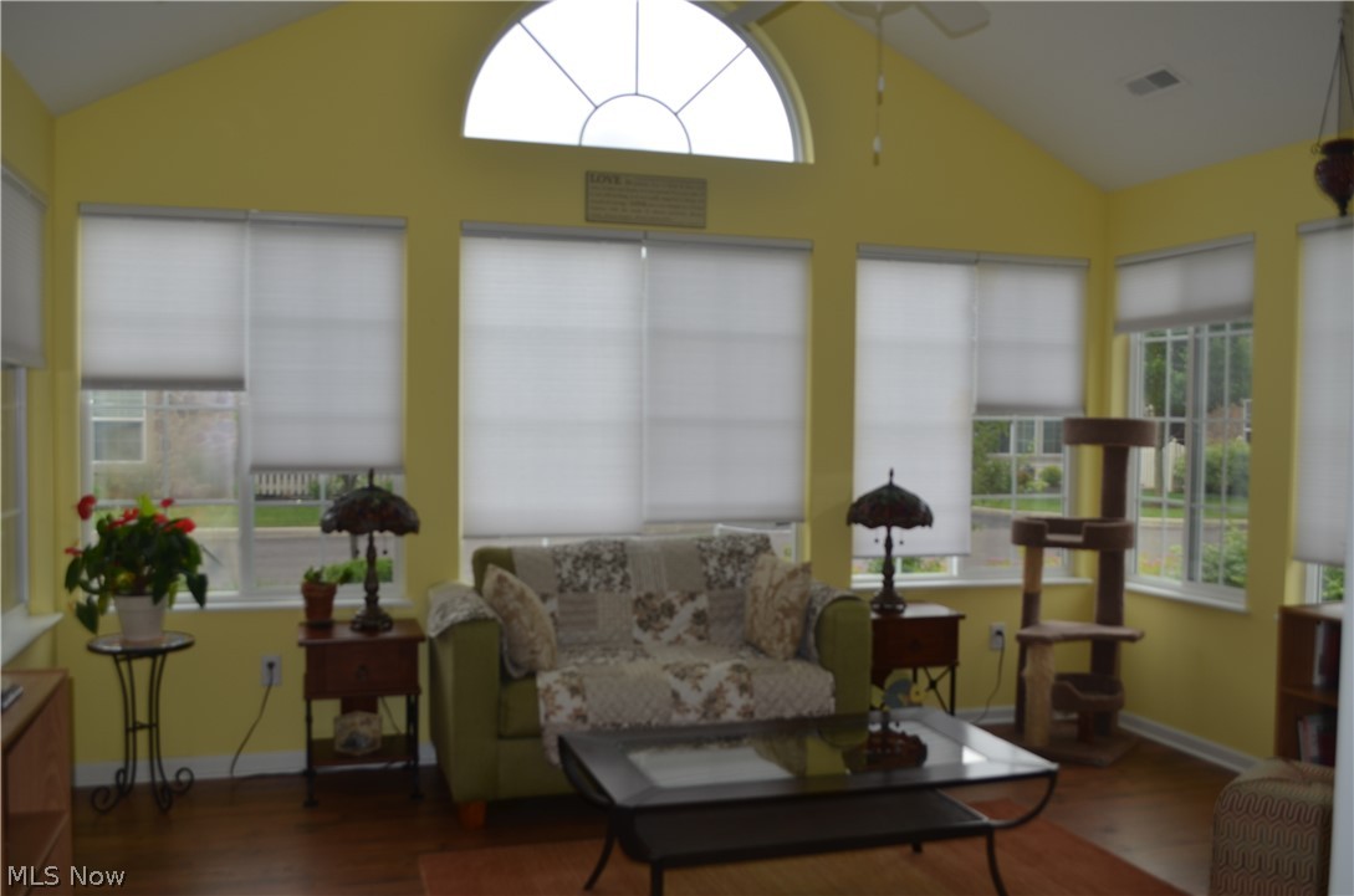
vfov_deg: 39.8
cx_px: 677
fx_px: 1238
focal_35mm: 33
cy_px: 448
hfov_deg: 57.3
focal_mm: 22
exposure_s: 1/200
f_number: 5
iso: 100
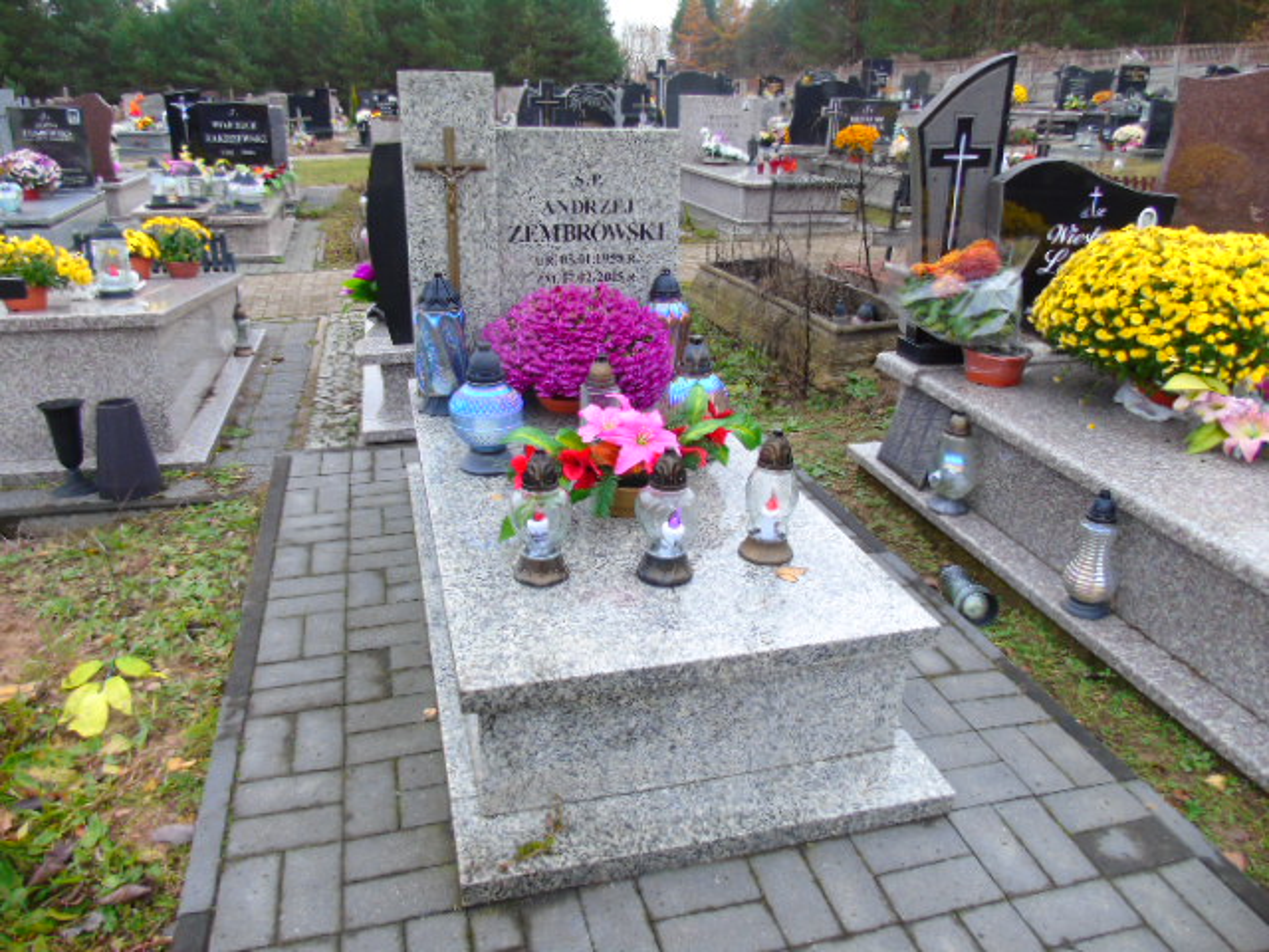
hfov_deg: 69.4
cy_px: 476
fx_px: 916
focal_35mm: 25
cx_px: 634
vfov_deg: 54.9
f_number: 3.4
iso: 80
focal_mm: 4.4
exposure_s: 1/30
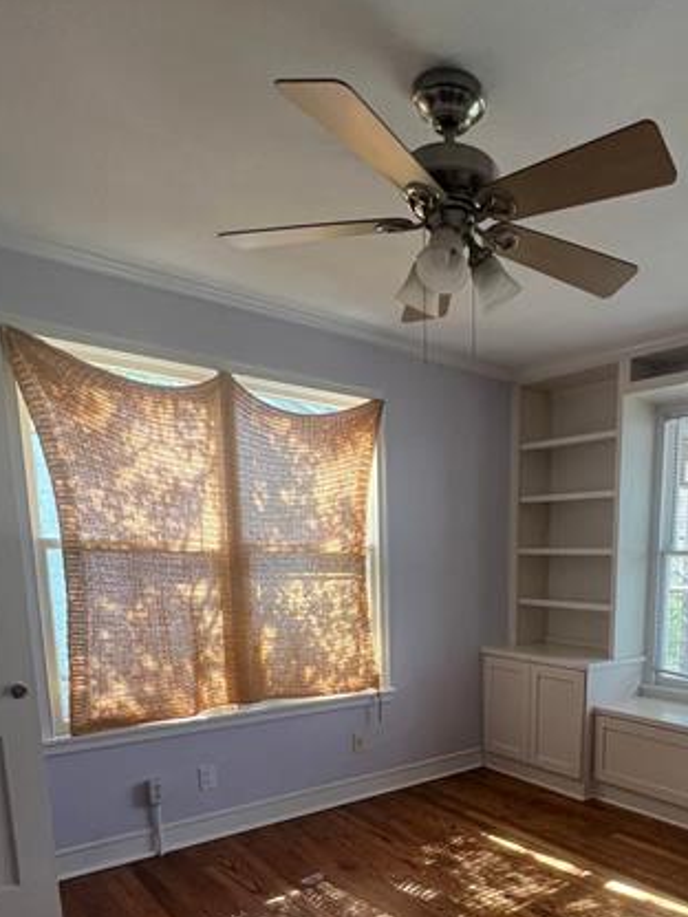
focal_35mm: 24
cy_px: 681
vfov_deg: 67.3
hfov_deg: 54.3
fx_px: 636
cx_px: 514
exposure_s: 1/99
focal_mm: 1.57
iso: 160
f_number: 1.8
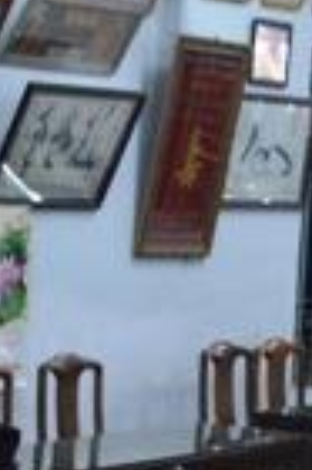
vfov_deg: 9.2
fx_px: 2867
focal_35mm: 220
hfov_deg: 6.2
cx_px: -134
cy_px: 608
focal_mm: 32
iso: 1600
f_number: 4.8
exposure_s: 1/60
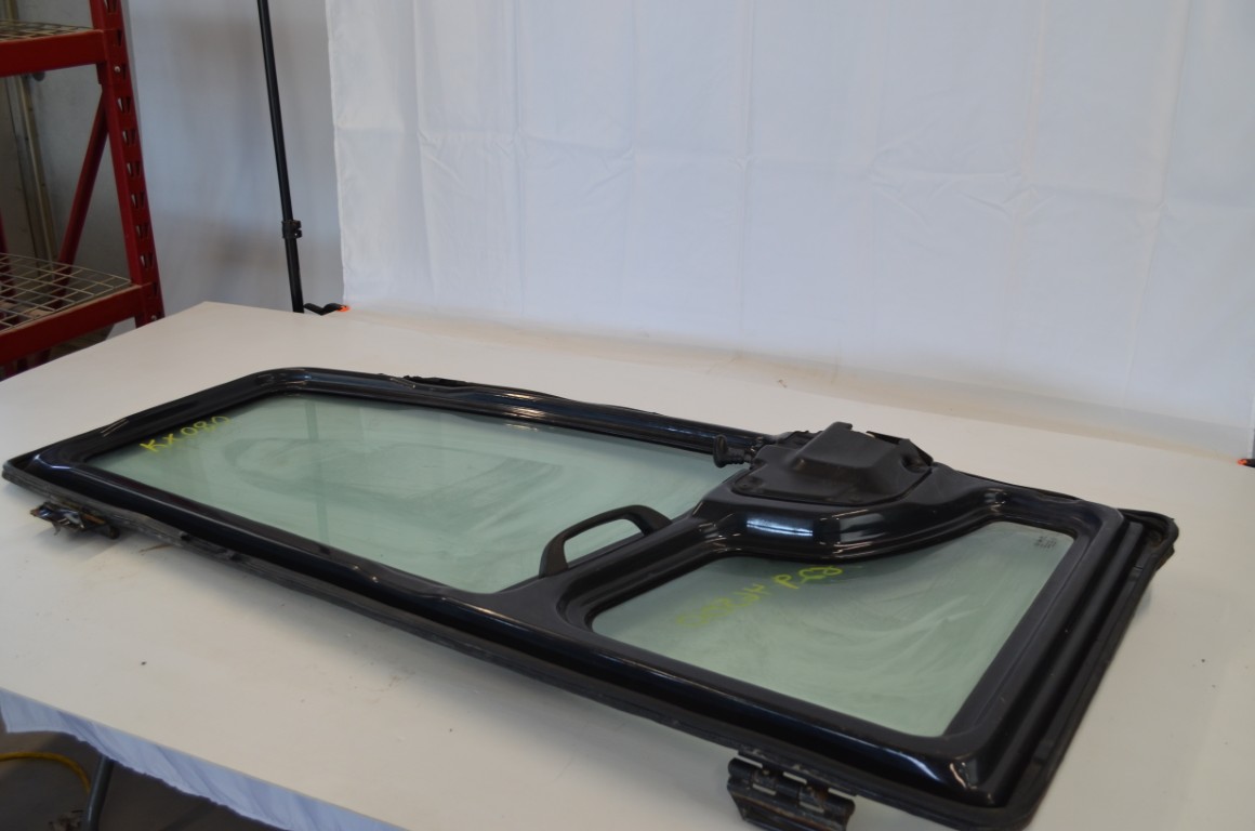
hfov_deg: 57.3
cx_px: 628
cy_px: 416
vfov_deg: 39.8
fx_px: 1148
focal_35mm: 33
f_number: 5
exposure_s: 1/100
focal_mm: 22
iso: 400
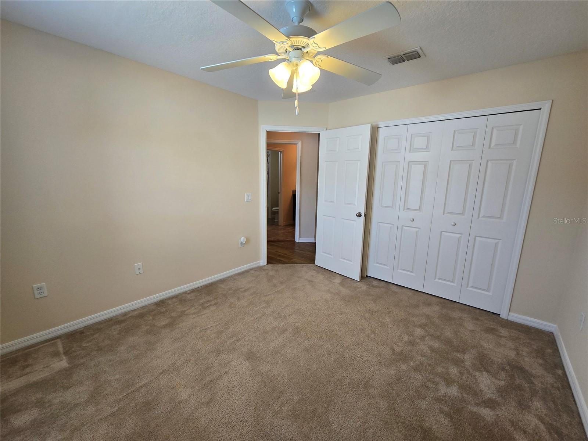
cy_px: 220
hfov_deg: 106.2
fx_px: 221
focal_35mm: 13
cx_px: 294
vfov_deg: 89.9
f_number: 2.2
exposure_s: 1/60
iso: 80
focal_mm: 2.2
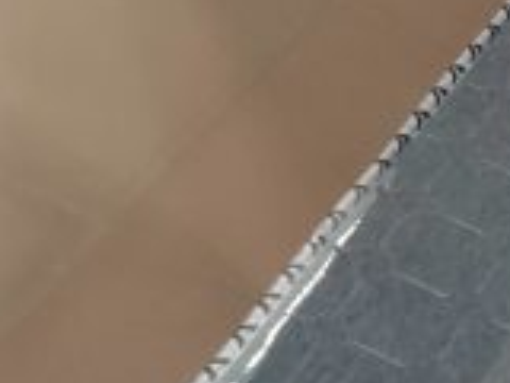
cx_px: 864
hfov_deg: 14.7
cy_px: 380
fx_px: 1768
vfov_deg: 12.2
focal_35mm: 120
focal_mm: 6.72
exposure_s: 1/94
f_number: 1.69
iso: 335
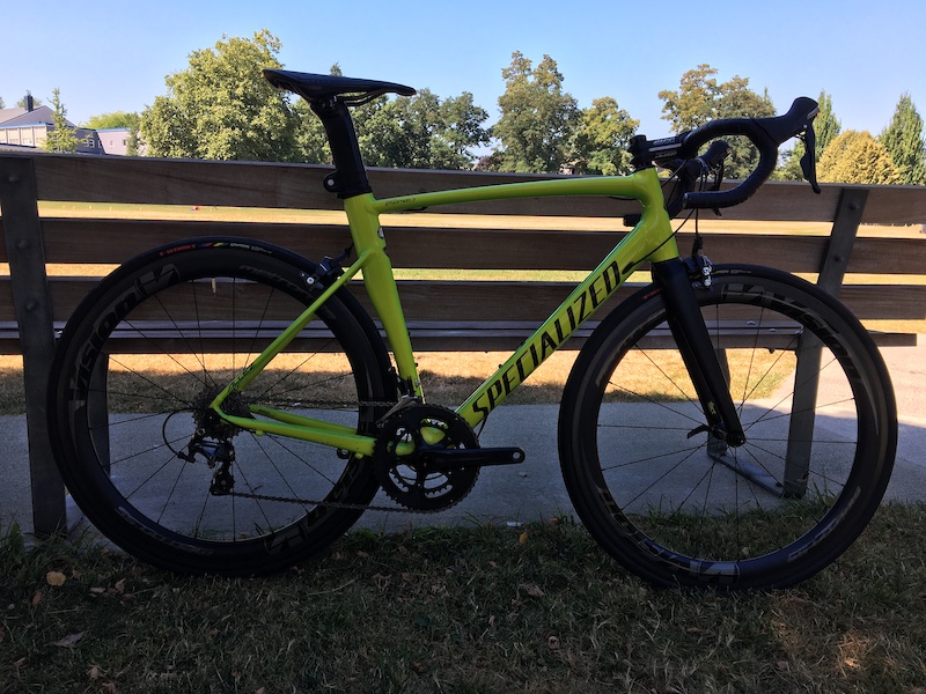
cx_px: 463
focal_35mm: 29
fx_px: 776
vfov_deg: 48.2
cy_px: 347
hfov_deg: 61.7
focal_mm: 4.15
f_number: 2.2
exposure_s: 1/509
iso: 25
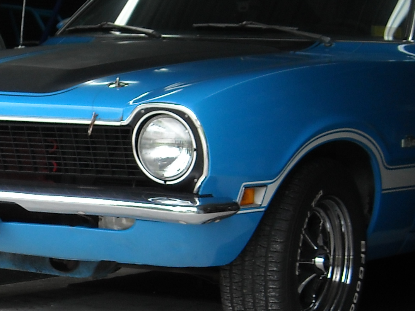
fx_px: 1787
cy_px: 202
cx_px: -61
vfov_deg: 10.0
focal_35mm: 149
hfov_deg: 13.0
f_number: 3.2
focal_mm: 7.92
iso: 64
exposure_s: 1/71
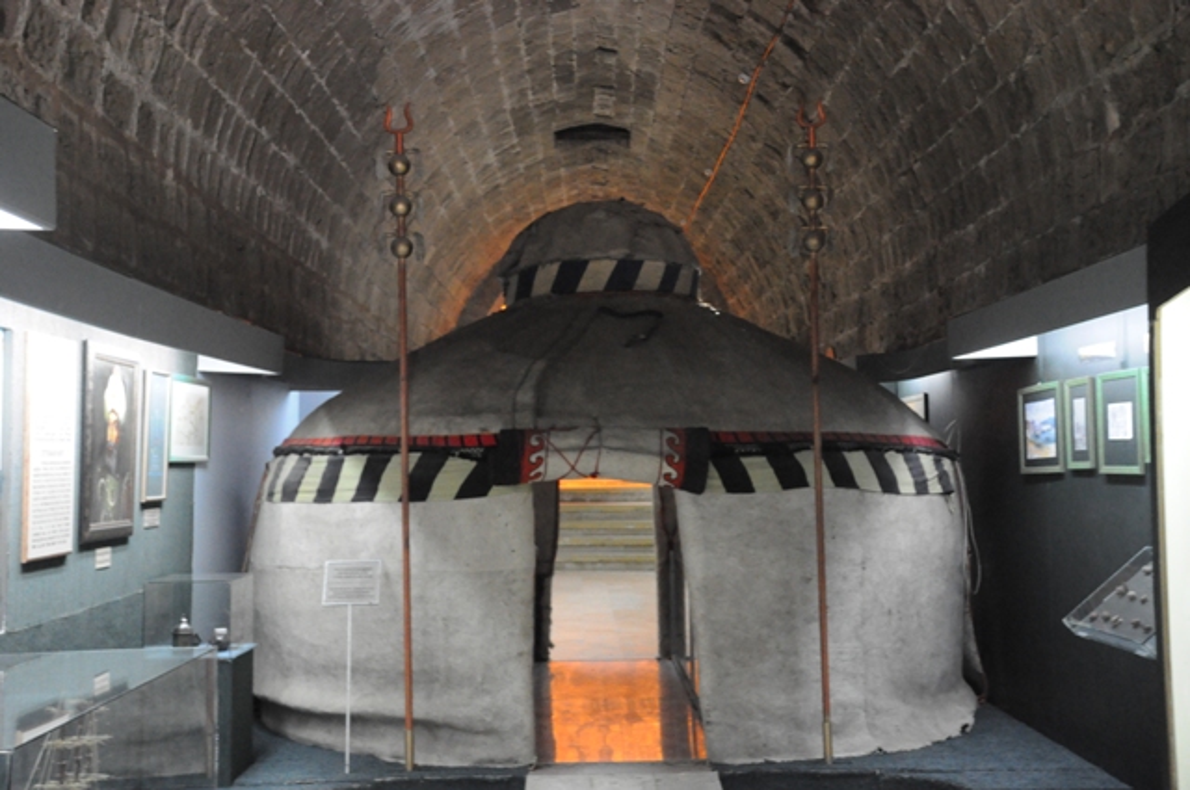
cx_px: 595
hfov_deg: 42.4
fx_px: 1535
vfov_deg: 28.9
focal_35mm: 46
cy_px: 395
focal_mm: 31
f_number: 4
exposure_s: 1/40
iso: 3200
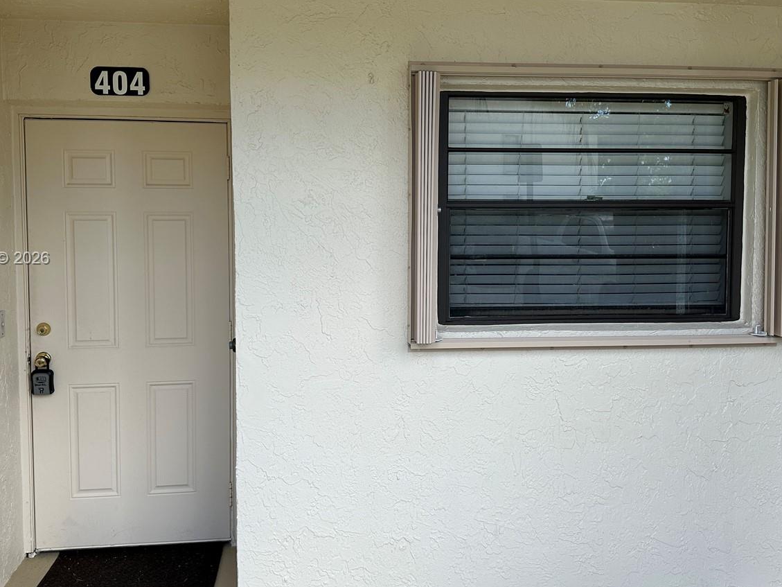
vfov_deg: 41.7
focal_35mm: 34
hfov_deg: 54.0
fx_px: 768
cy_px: 259
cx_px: 388
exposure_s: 1/1062
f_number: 1.78
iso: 80
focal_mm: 6.86
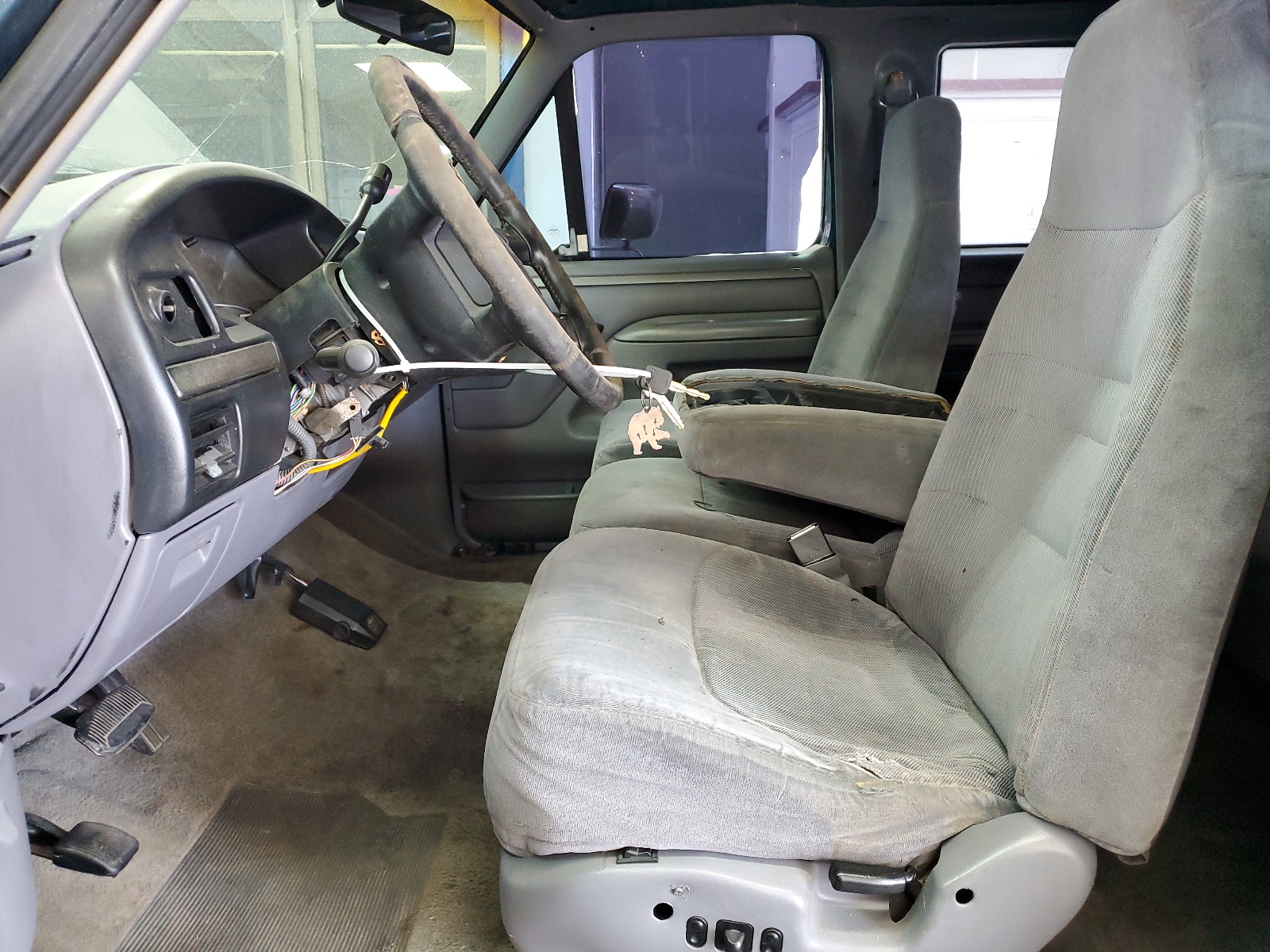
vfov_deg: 53.1
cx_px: 635
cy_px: 476
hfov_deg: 67.3
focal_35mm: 26
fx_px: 954
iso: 289
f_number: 1.5
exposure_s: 1/60.2
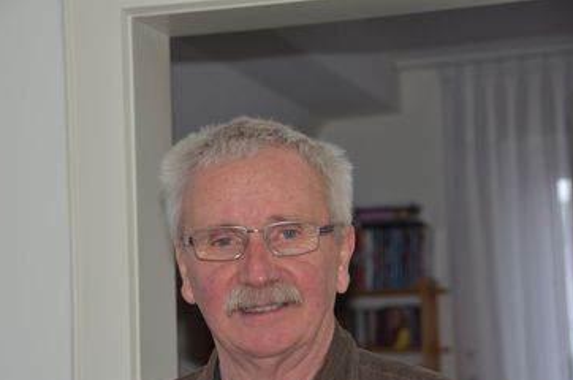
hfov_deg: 17.7
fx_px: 1843
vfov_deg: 11.8
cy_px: 208
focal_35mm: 116
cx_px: 271
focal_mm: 70
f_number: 5
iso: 800
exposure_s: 1/60
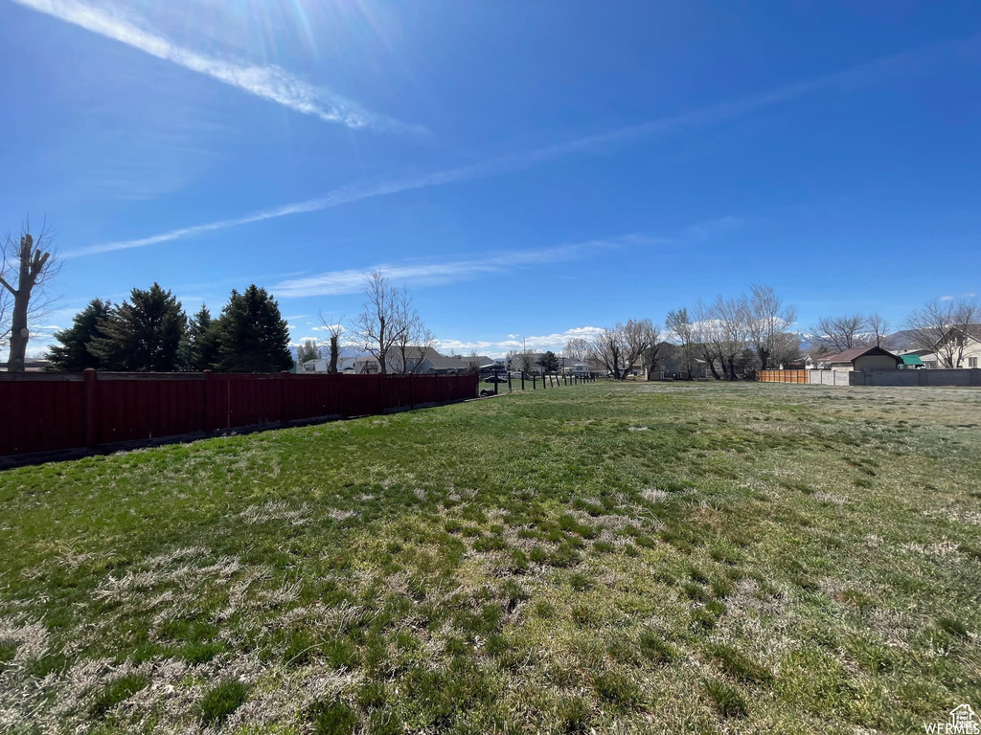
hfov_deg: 106.2
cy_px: 368
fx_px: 368
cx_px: 490
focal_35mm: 13
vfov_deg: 89.9
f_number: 2.4
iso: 25
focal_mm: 1.5
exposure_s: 1/1497
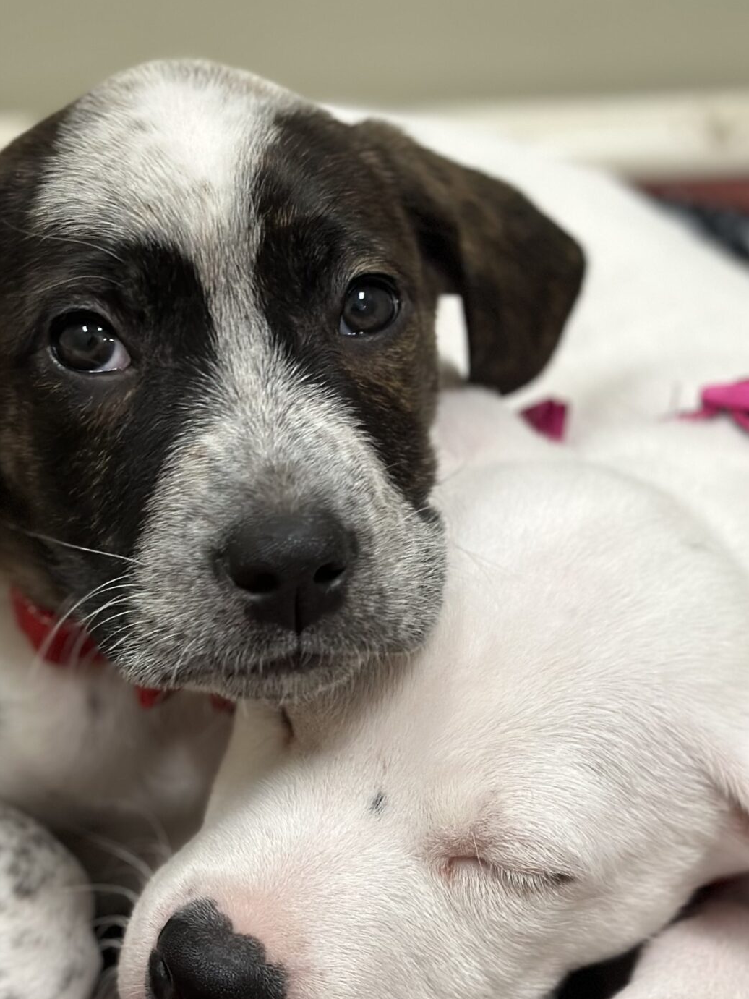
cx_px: 357
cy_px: 483
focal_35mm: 89
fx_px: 2567
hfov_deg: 16.6
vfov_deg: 22.0
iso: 200
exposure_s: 1/60
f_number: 1.78
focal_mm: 6.86
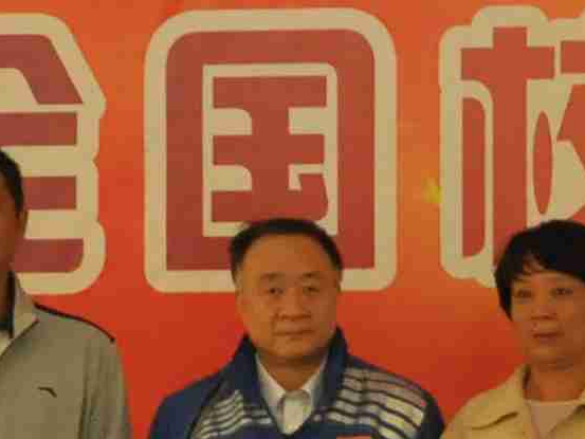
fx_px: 3398
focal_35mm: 201
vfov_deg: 7.3
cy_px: 491
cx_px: 1233
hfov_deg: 9.1
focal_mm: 18
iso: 1600
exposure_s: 1/60
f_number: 6.3
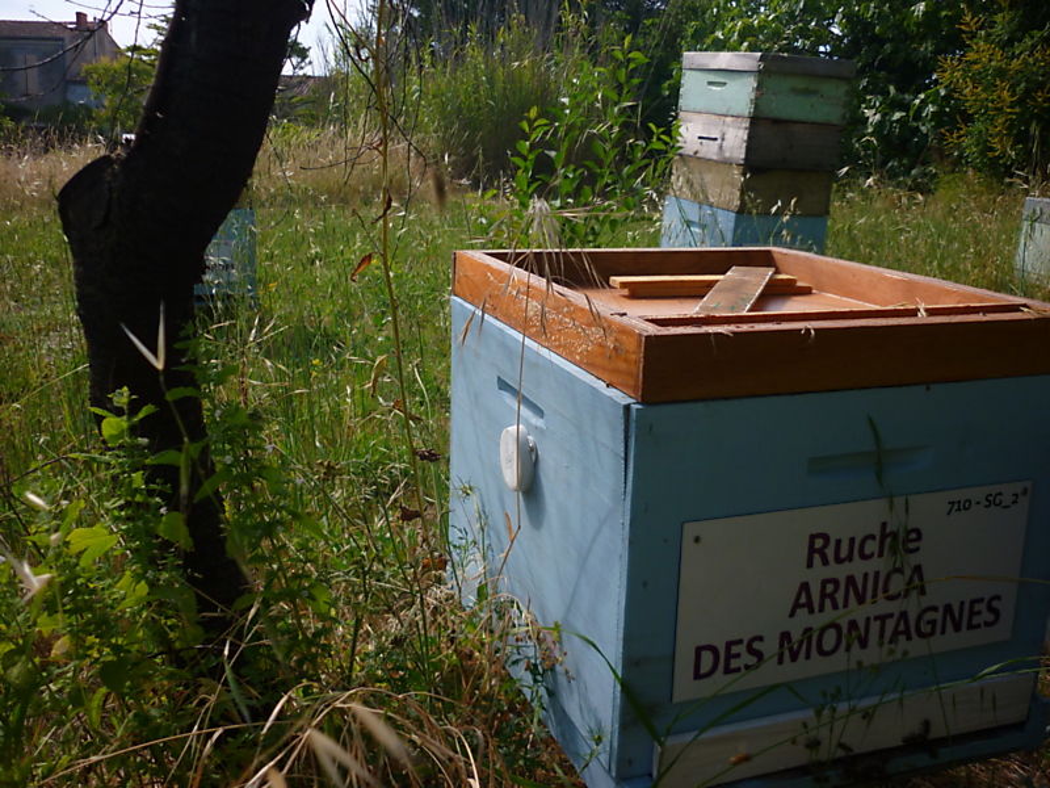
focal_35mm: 33
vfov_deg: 42.9
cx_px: 525
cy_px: 394
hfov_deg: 55.4
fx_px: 1001
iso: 80
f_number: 8
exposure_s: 1/125
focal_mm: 5.5
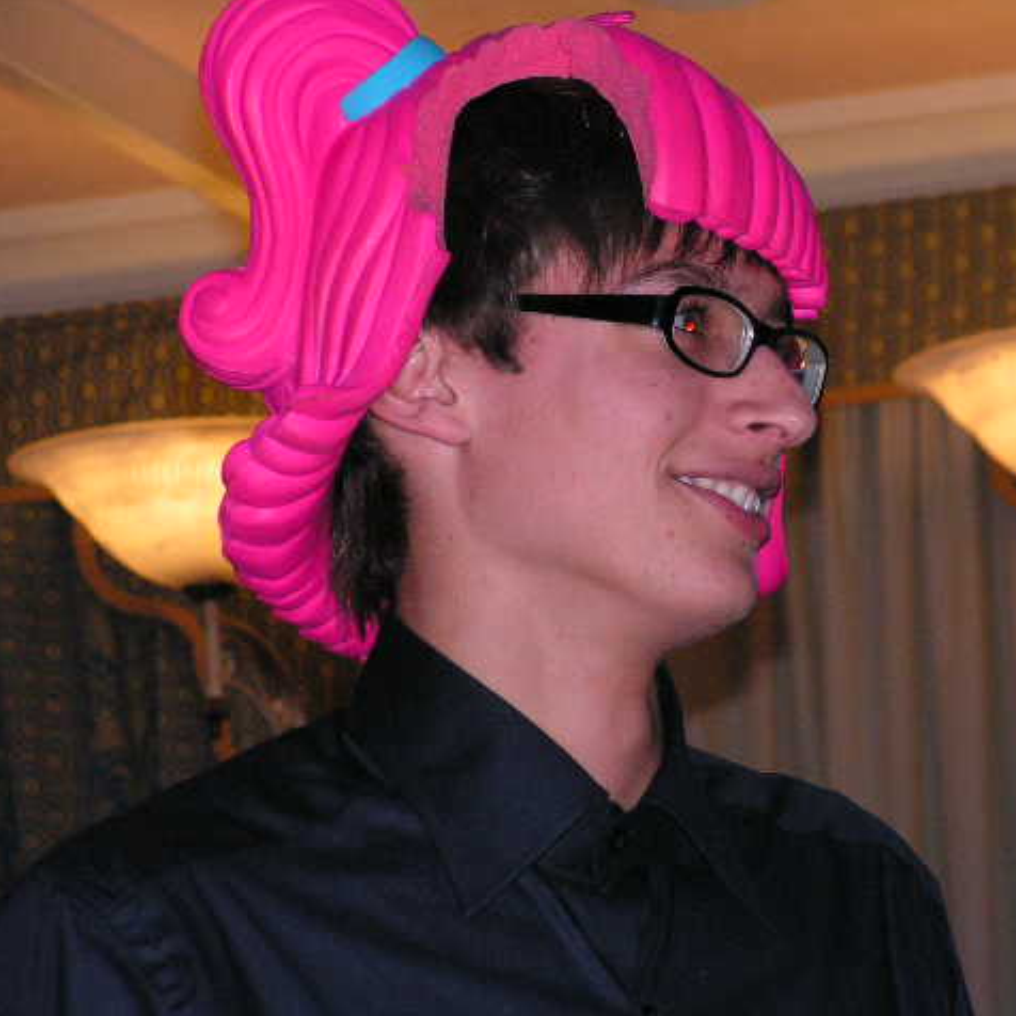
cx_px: 640
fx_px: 5678
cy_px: 506
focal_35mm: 171
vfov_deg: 10.2
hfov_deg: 10.2
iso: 200
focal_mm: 24
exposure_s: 1/160
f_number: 3.4
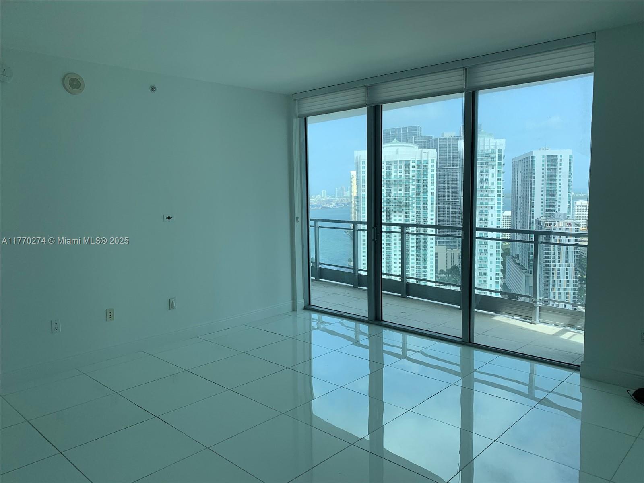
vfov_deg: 53.1
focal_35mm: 26
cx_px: 322
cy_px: 242
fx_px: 484
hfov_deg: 67.3
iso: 25
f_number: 1.8
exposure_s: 1/822
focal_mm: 4.25
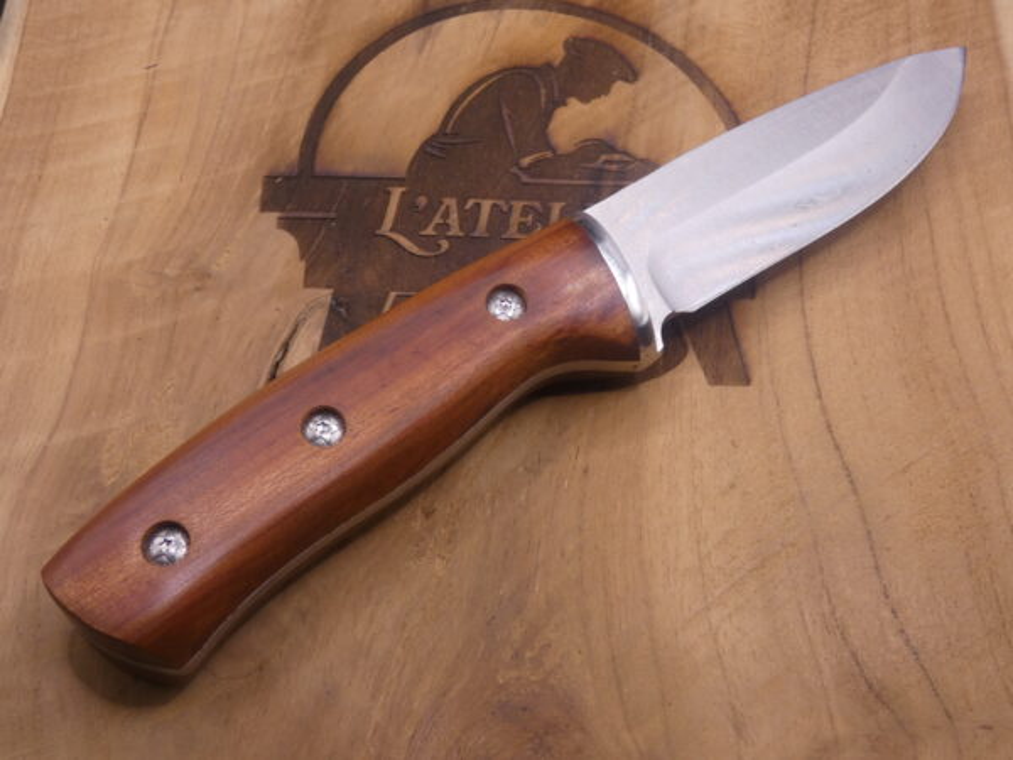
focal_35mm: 41
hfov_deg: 45.8
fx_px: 1200
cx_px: 506
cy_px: 380
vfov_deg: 35.1
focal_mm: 7.3
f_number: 3.6
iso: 160
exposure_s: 1/80
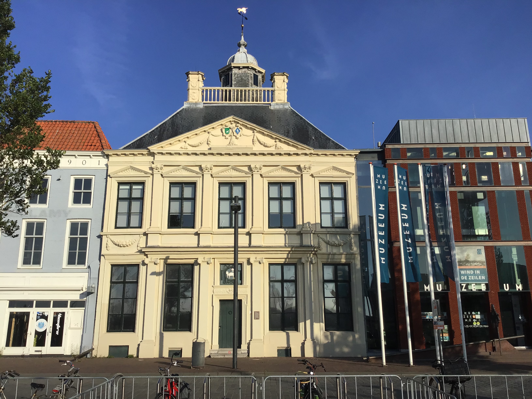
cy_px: 200
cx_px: 266
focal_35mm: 31
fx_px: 476
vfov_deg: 45.4
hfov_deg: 58.4
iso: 25
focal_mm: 3.3
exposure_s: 1/1988
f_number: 2.4
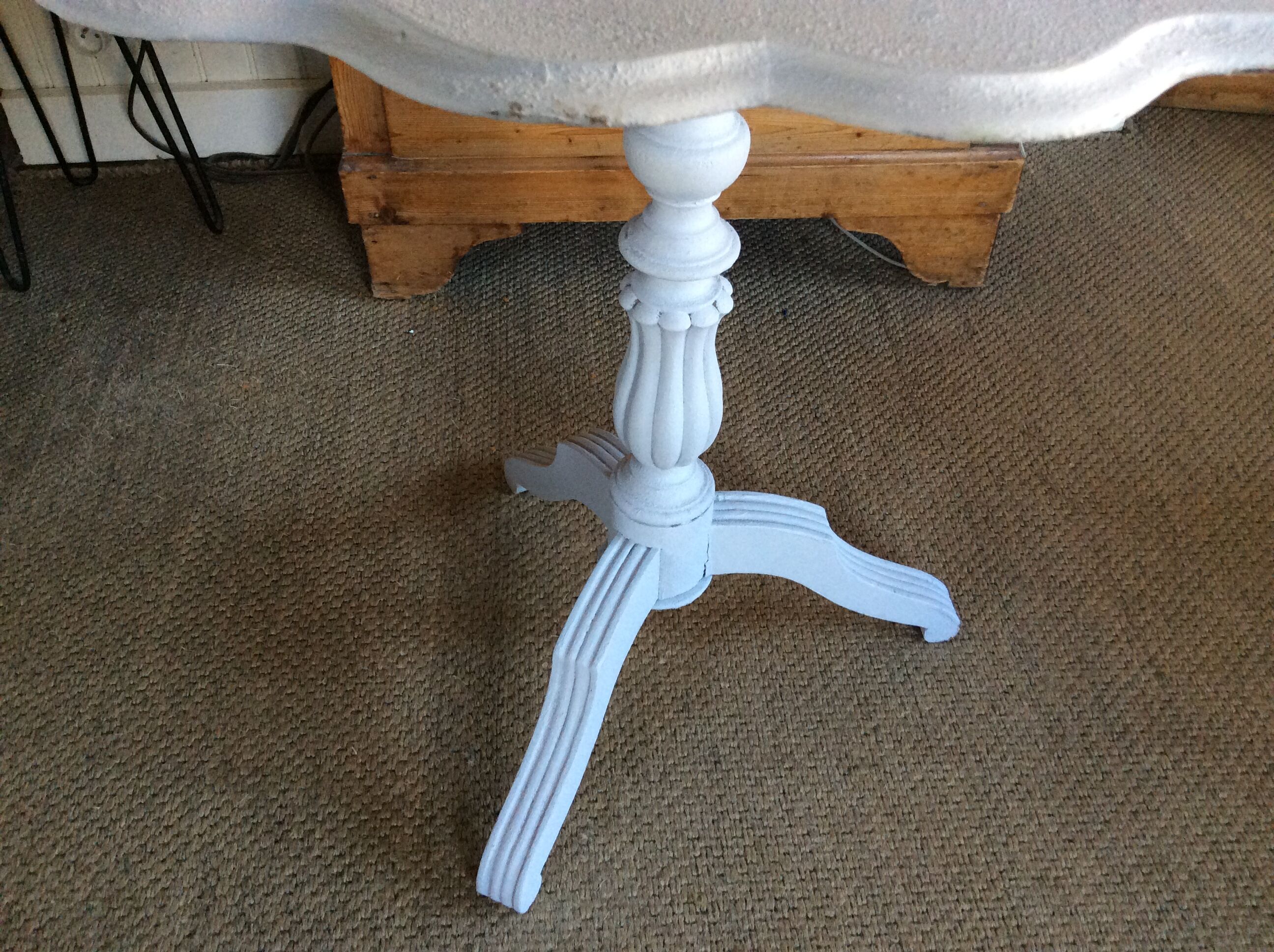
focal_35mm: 32
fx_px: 1176
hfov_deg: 56.9
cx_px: 637
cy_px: 476
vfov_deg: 44.1
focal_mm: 3.3
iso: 160
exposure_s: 1/25
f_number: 2.4
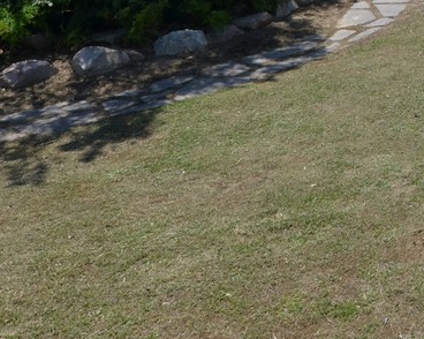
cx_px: 550
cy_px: -149
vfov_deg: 22.1
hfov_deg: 27.0
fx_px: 737
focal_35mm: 59
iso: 110
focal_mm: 11
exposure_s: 1/250
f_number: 8
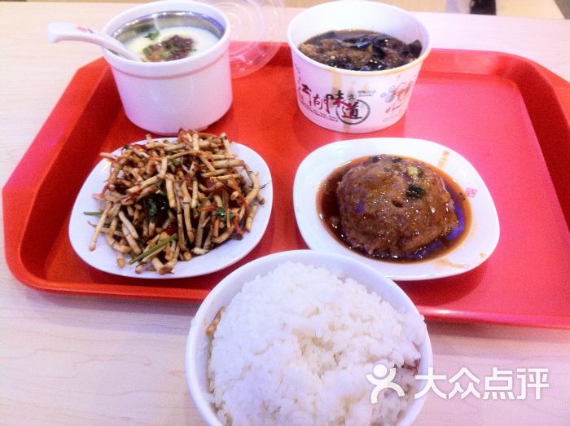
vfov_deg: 40.6
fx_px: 576
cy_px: 213
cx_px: 285
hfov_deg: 52.7
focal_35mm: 35
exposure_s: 1/15
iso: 200
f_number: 2.8
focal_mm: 3.85
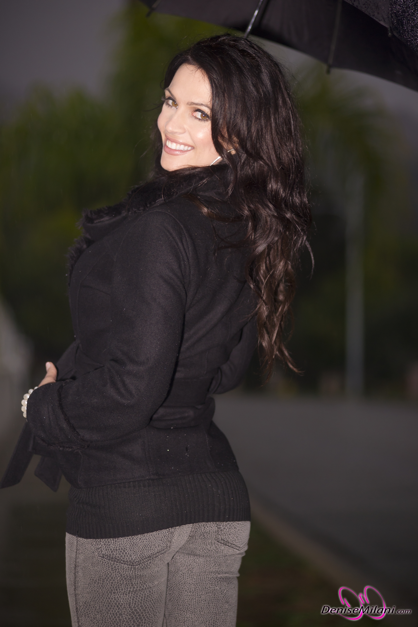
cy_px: 314
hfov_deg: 13.7
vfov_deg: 20.4
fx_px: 1742
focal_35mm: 100
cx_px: 209
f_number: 2.8
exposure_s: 1/200
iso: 400
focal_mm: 100
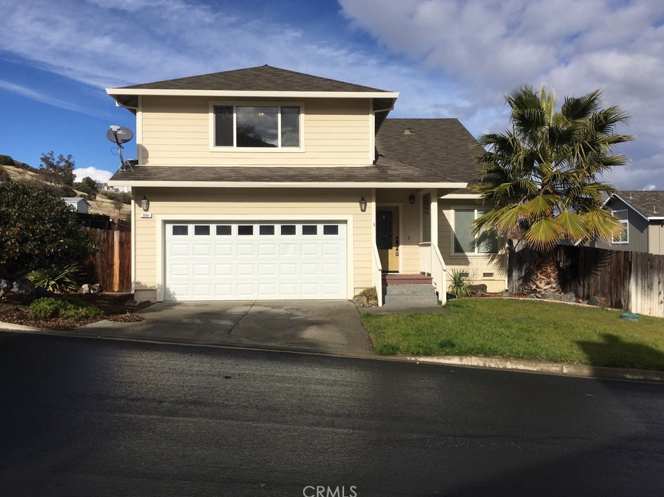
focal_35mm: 30
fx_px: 575
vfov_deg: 46.7
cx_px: 341
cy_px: 244
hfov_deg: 60.0
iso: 25
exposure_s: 1/3344
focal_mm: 4.15
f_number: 2.2
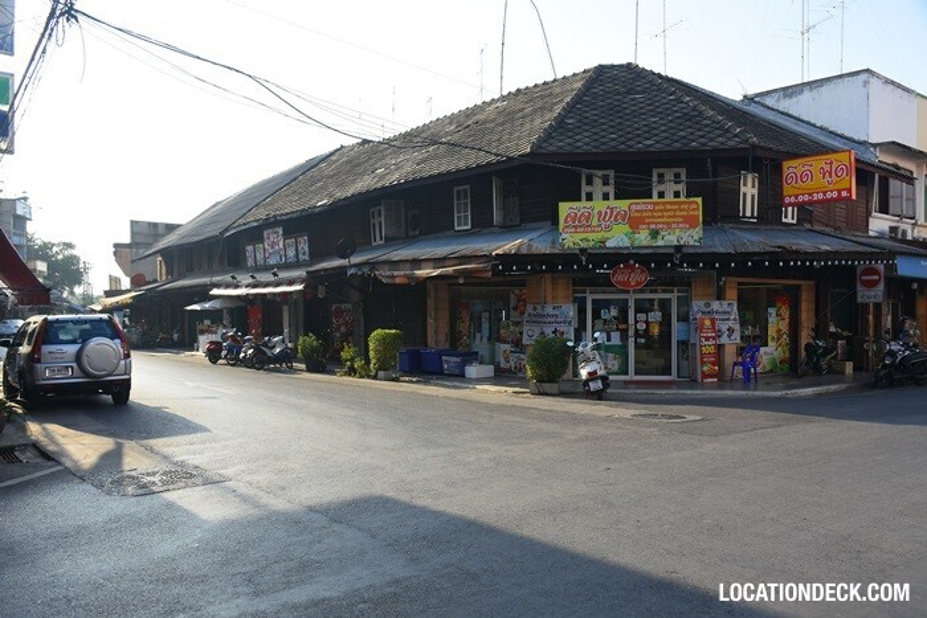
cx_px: 464
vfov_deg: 43.6
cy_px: 309
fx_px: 773
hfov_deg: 61.9
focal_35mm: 30
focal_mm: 20
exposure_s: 1/250
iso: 125
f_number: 6.3
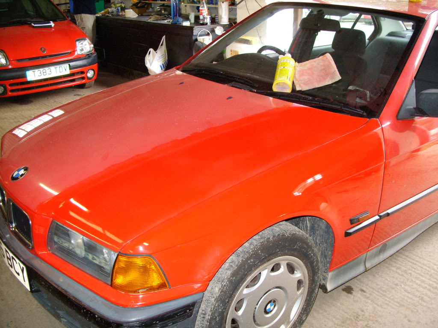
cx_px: 219
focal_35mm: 38
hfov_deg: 49.0
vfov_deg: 37.7
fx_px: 481
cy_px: 164
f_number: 2.8
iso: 400
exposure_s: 1/30
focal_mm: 7.8
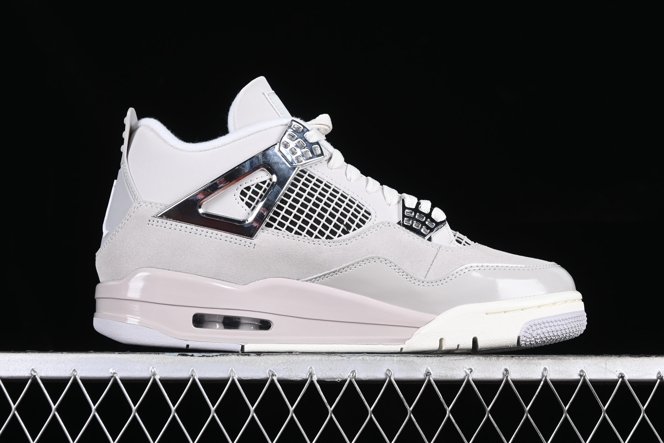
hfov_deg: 27.0
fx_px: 1383
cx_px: 332
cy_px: 222
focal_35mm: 75
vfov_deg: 18.2
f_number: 7.1
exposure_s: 1/80
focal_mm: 50
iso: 160
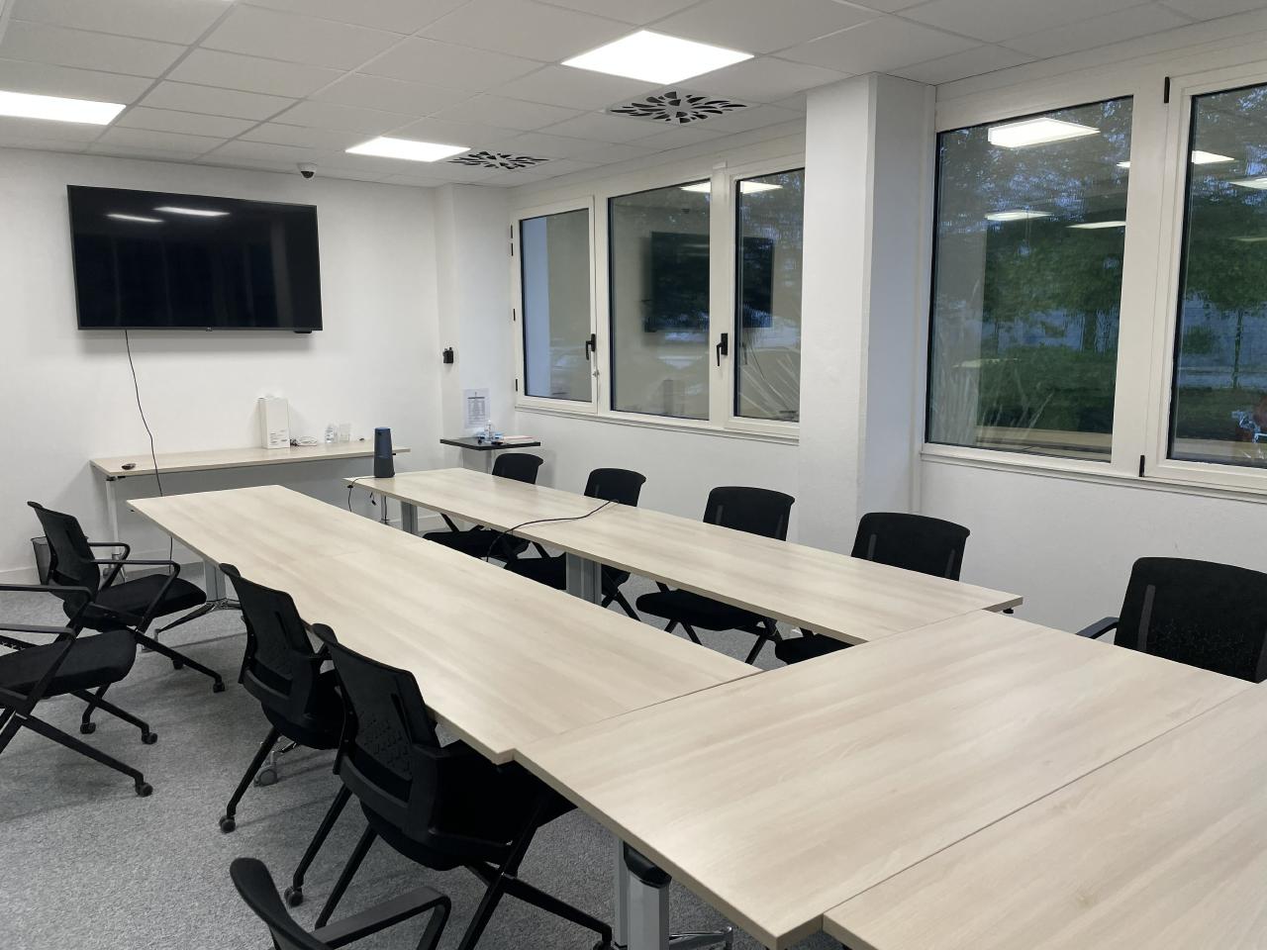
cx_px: 634
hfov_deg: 67.3
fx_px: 952
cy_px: 475
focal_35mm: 26
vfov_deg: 53.1
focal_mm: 4.2
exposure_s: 1/100
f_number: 1.6
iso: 64
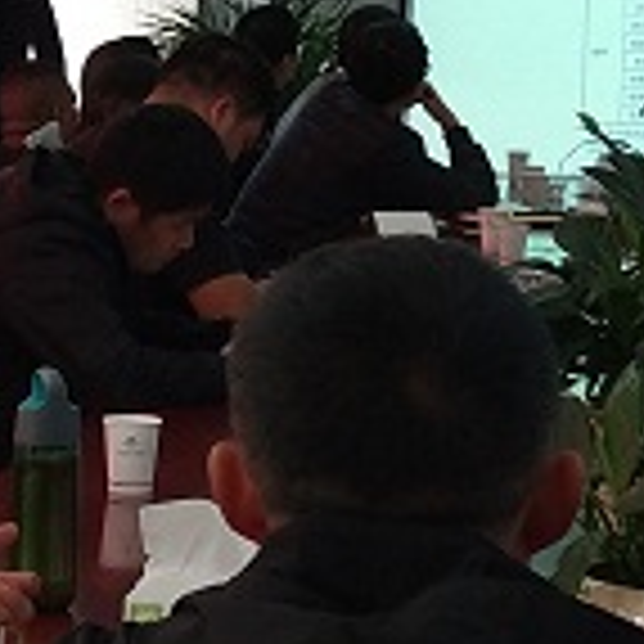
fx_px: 3915
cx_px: 230
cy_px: 90
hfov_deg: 9.4
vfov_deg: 9.4
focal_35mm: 186
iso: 152
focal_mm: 3.95
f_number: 1.8
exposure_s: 1/100
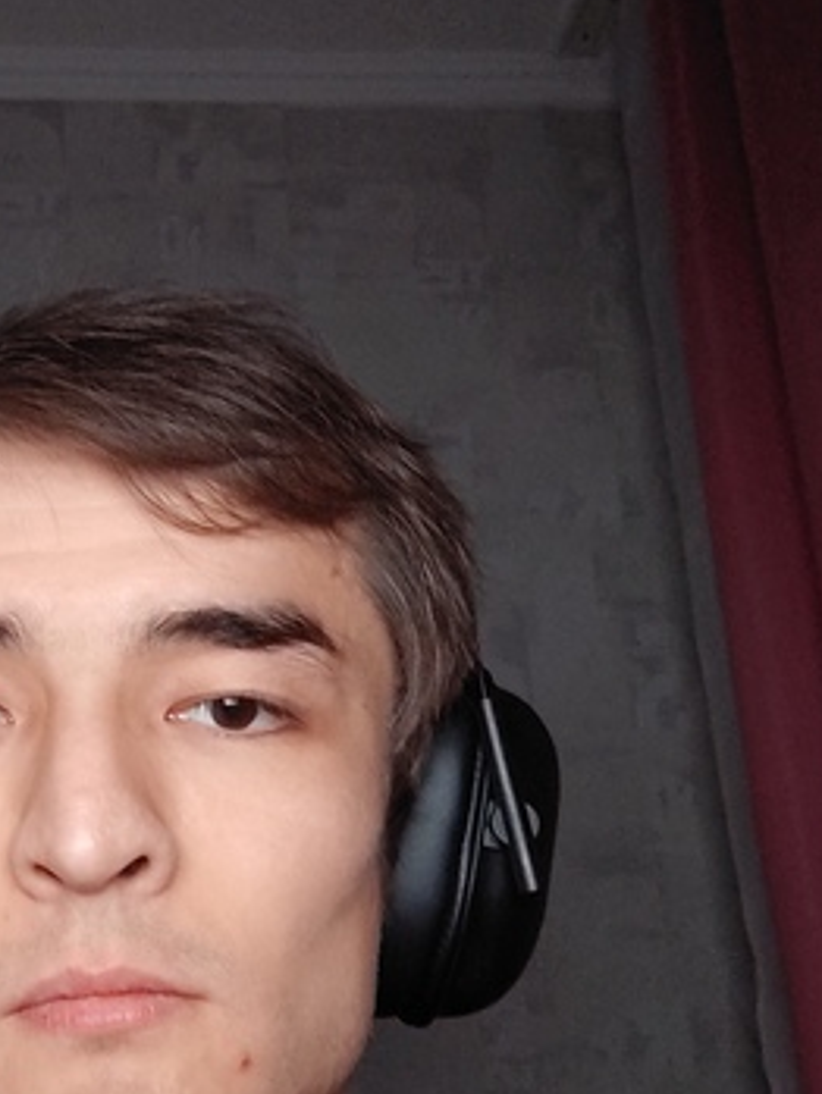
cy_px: 627
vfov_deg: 34.9
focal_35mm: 55
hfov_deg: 26.0
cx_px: 147
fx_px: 1740
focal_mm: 3.26
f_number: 2.4
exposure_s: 1/16.7
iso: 447
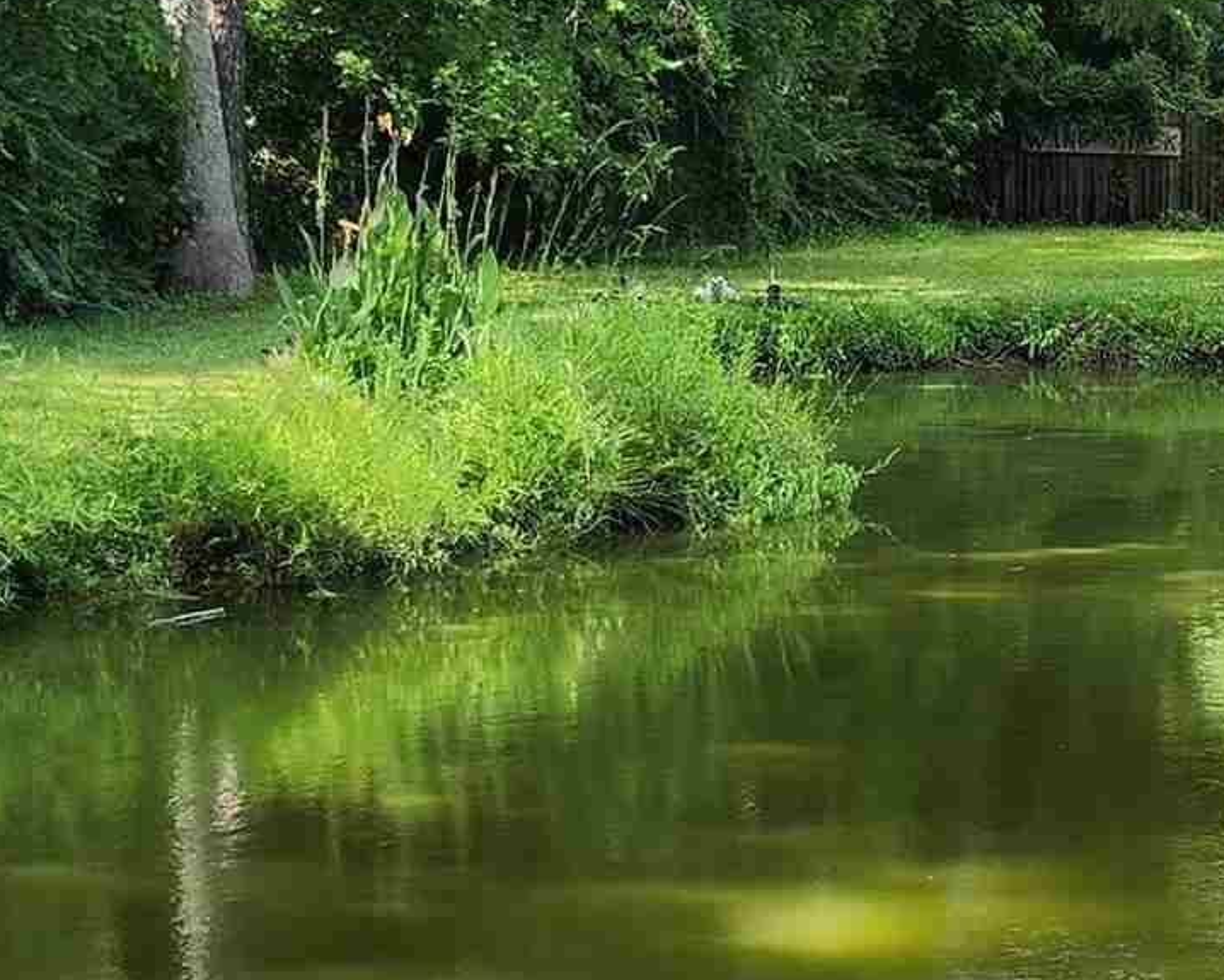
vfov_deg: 16.0
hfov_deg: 19.2
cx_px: 1301
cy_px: 549
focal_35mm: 96
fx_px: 3479
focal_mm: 5.54
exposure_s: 1/378
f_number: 1.8
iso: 25
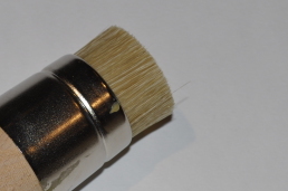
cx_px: -26
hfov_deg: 11.6
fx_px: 1397
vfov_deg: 7.8
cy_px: 143
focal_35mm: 175
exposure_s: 1/125
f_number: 9
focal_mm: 50
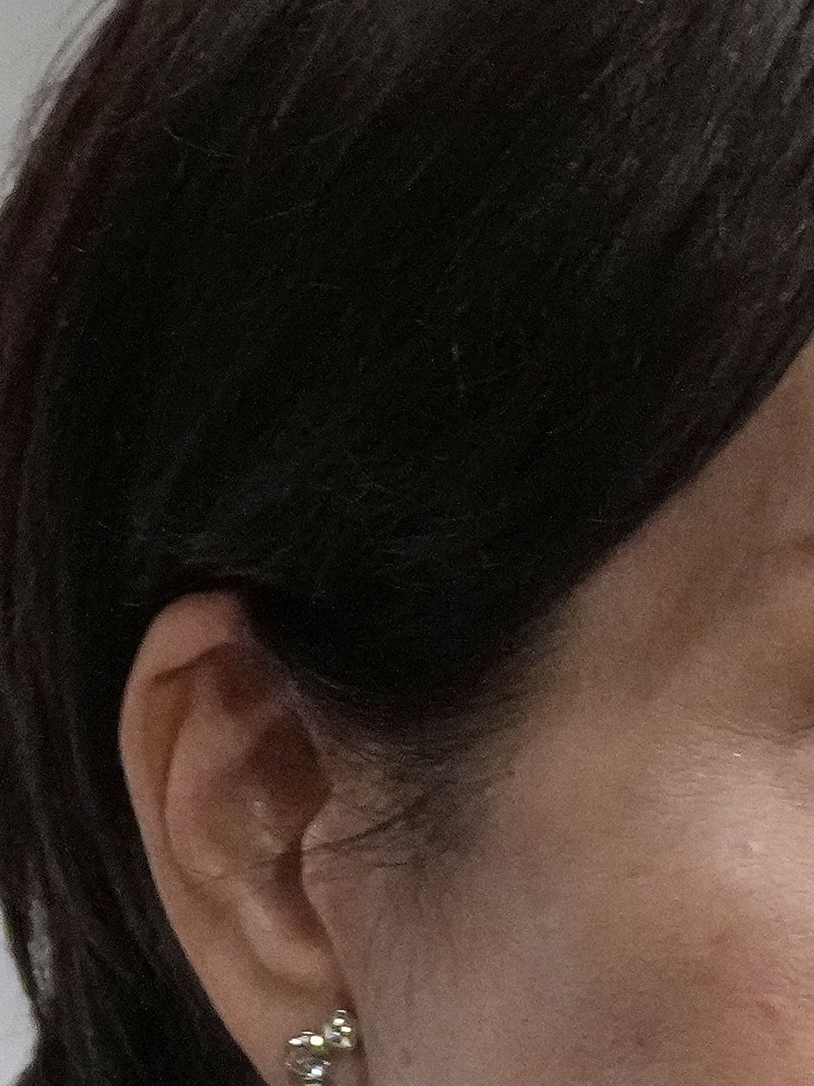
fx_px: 122990
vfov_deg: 0.5
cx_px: 858
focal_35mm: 3922
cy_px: 1369
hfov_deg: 0.4
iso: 6400
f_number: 6.3
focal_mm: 600
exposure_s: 1/250
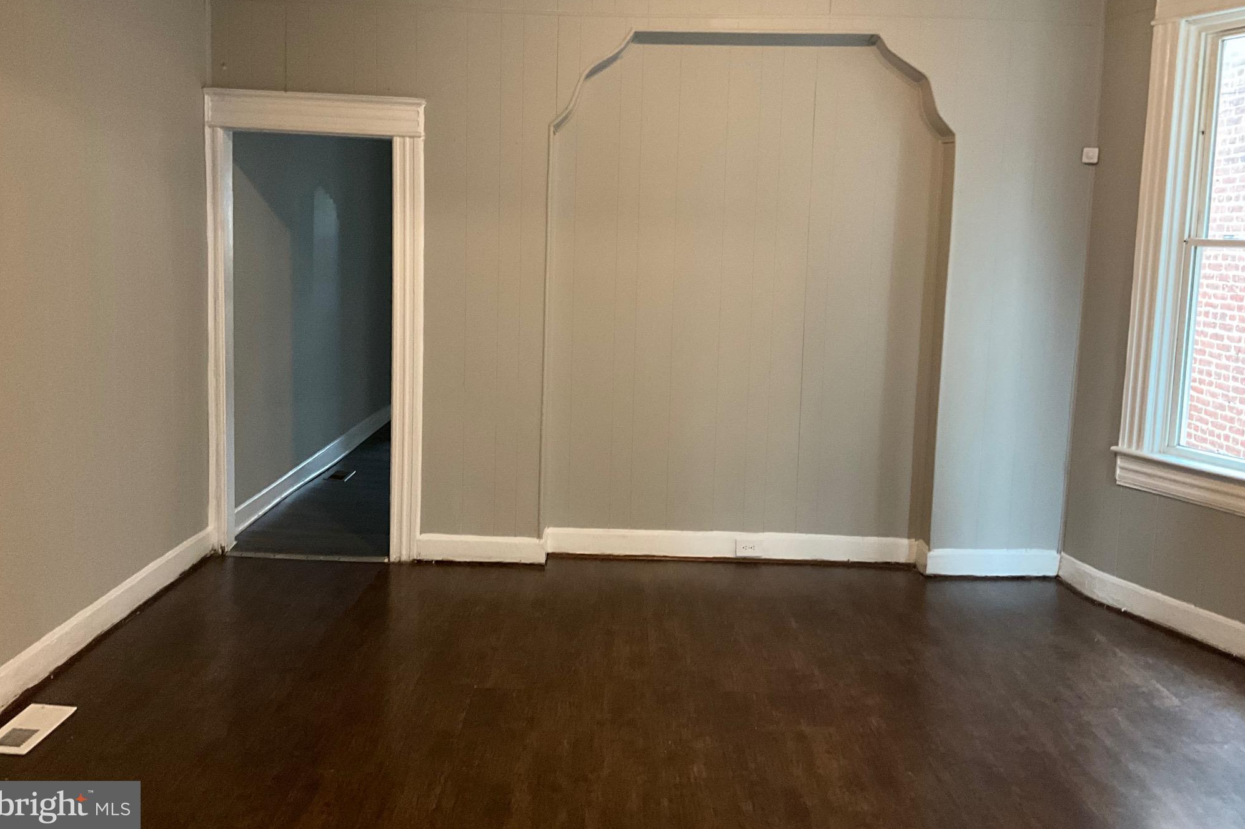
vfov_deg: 42.2
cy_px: 353
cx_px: 624
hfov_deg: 60.3
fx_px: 1072
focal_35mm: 31
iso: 320
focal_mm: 3
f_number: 1.8
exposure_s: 1/33
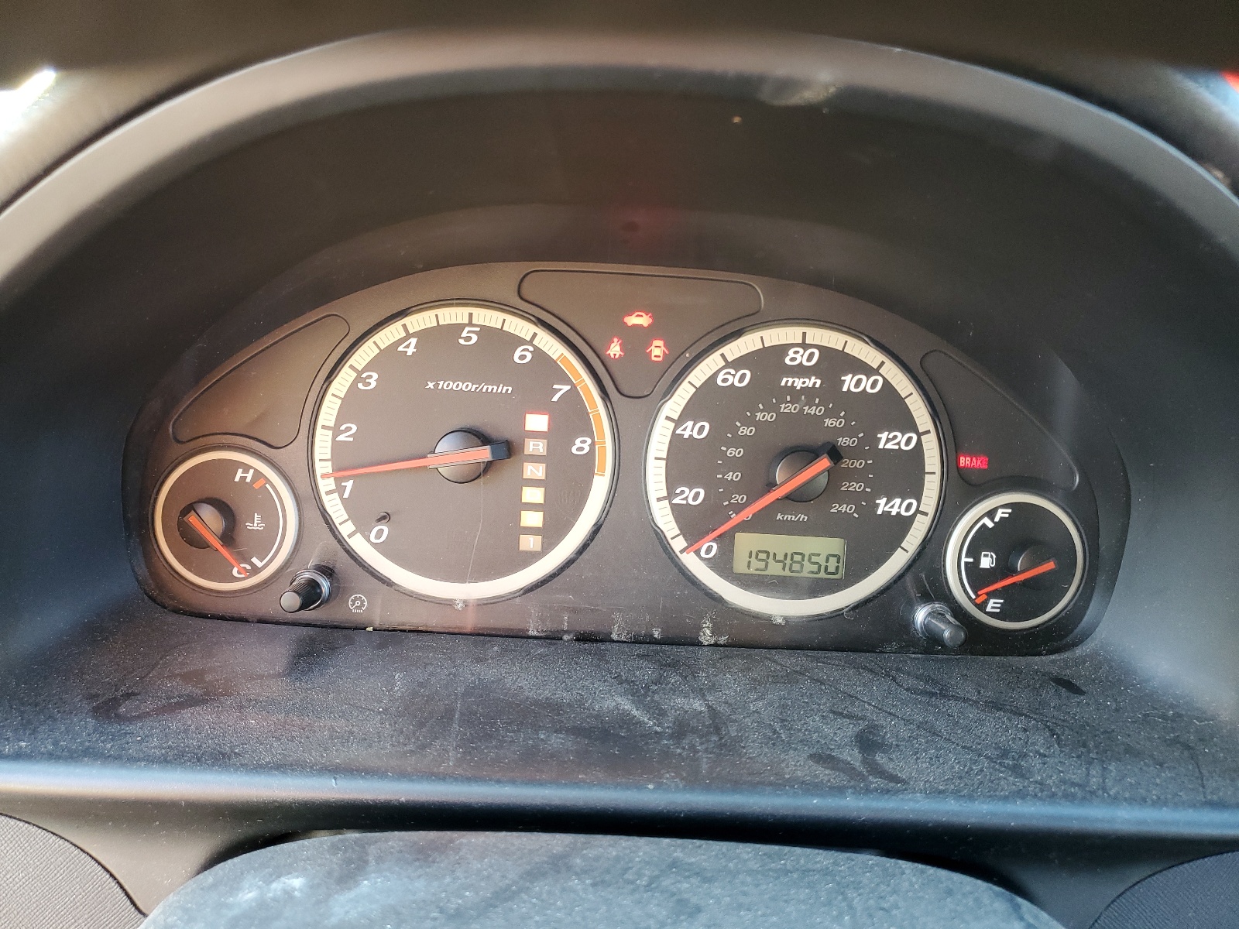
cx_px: 620
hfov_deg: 67.3
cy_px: 464
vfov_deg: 53.1
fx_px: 931
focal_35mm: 26
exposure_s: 1/60.2
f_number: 1.5
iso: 112
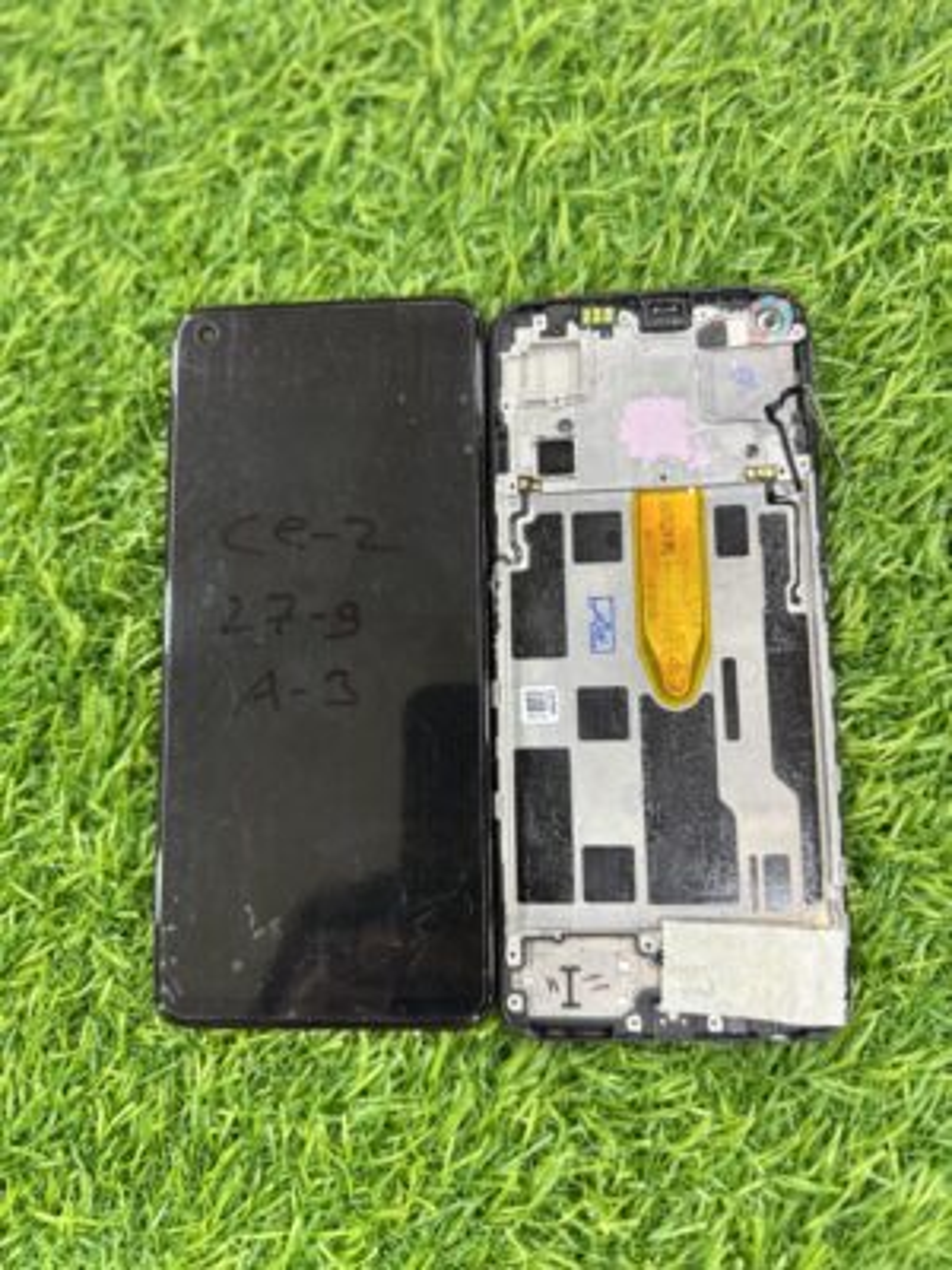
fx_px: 880
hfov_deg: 56.8
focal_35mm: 24
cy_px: 635
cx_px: 476
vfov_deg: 71.6
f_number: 1.78
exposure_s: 1/50
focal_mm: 6.76
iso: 160
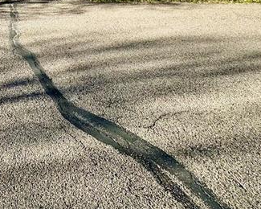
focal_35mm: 43
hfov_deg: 39.1
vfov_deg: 27.1
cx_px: 14
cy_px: -86
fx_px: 332
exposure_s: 1/1401
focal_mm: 2.22
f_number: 2.2
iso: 40
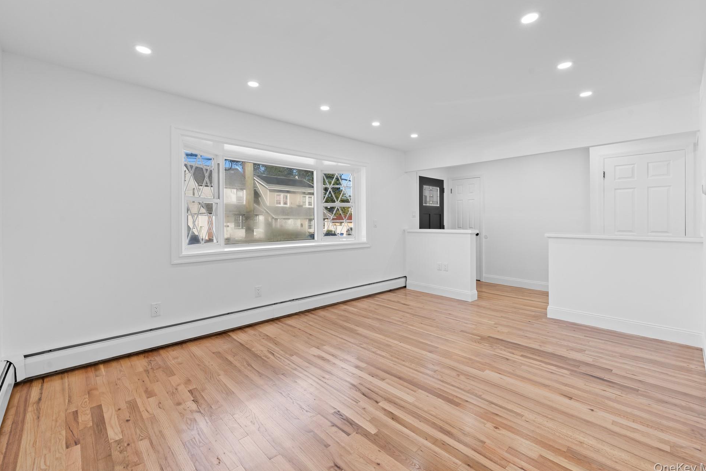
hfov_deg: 100.4
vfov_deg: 77.3
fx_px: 294
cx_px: 351
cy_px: 224
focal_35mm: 15
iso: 320
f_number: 10
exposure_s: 1/8
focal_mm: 14
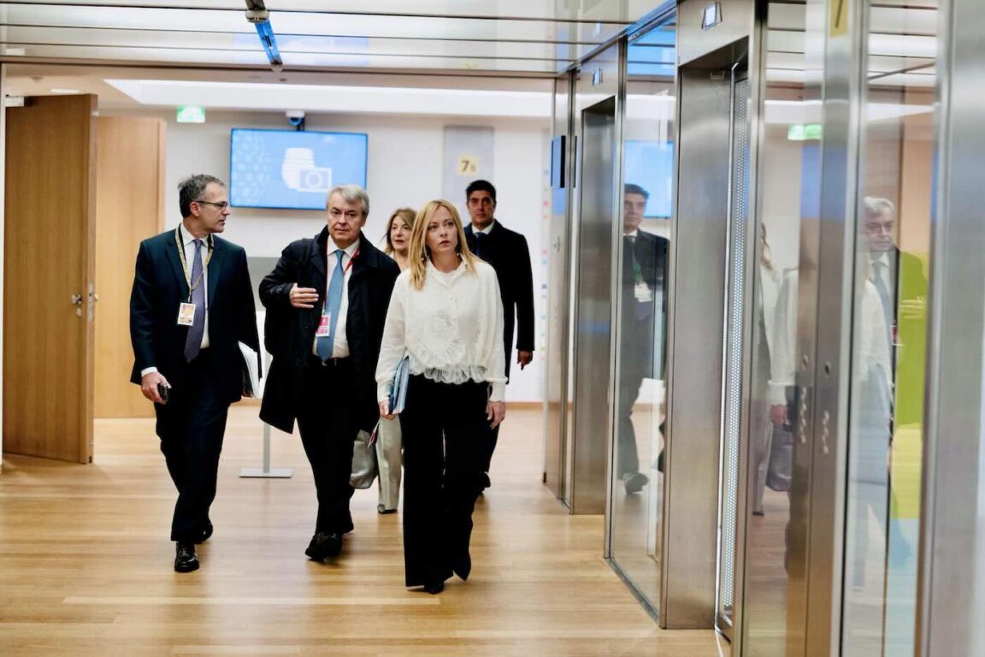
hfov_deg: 32.9
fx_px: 1669
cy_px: 328
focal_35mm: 61
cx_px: 492
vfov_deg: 22.3
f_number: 2
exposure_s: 1/200
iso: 1600
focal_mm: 61
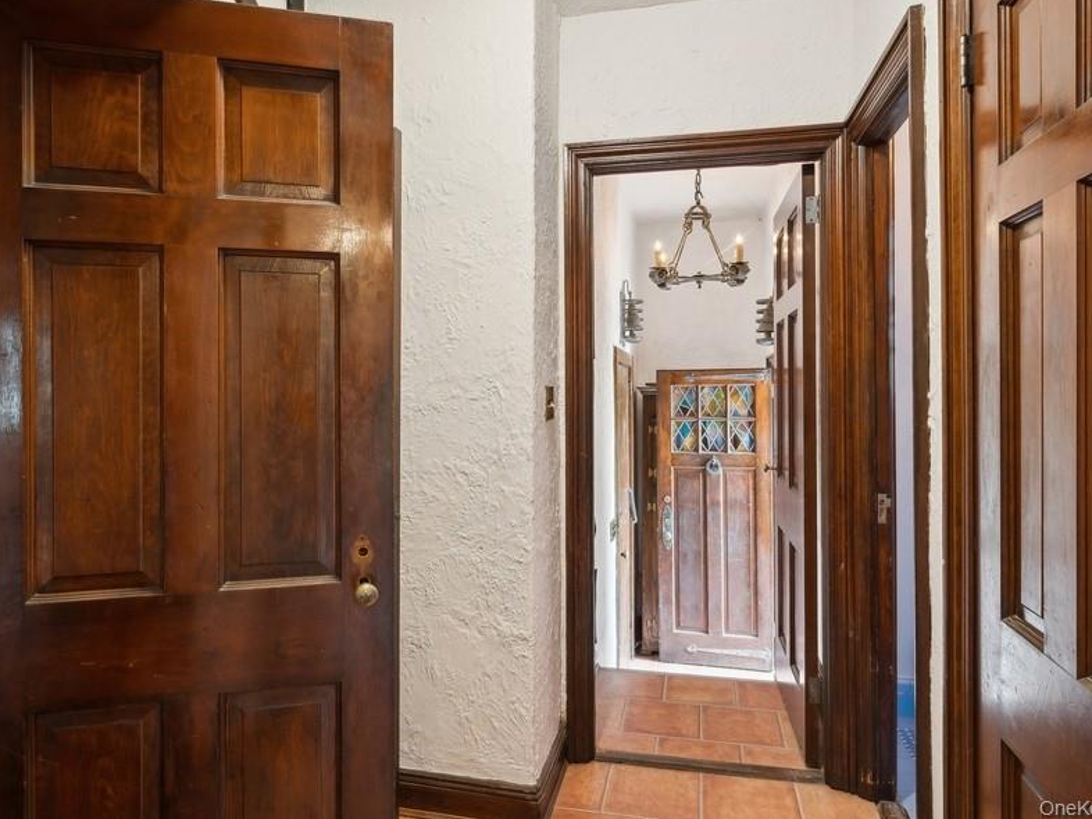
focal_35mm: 22
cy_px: 407
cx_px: 539
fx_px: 694
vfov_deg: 61.1
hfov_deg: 76.4
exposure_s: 1
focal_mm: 20
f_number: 11
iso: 200
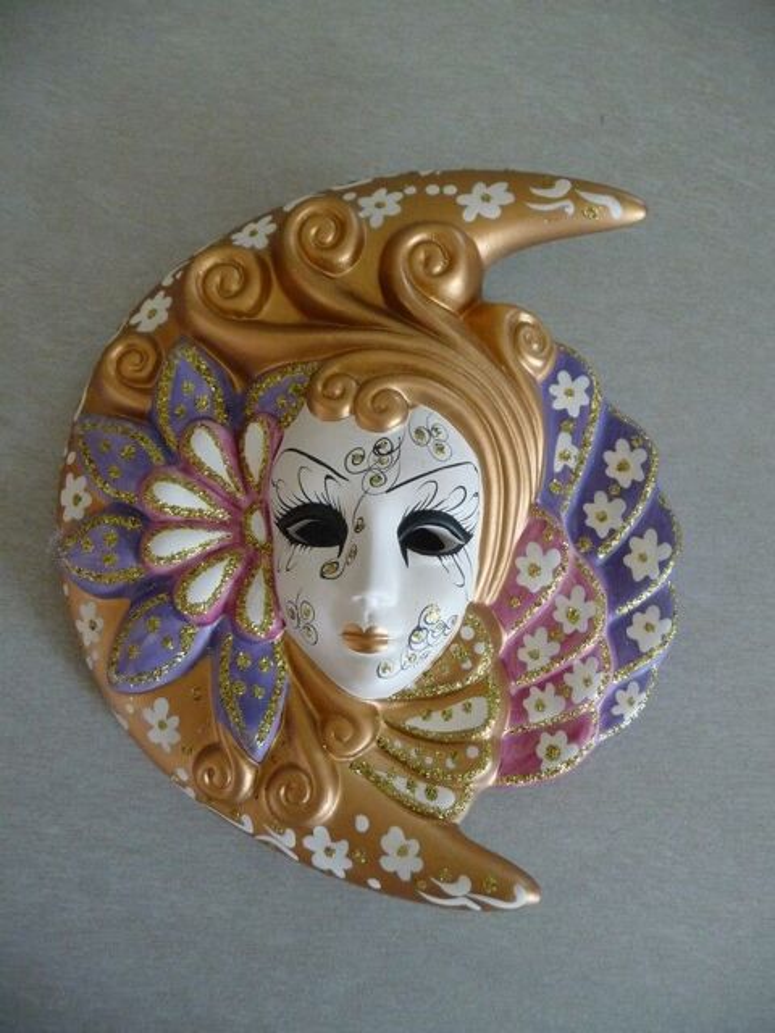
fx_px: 836
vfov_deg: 63.4
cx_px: 388
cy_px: 516
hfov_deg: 49.7
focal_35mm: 28
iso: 320
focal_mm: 4.7
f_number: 3.3
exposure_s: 1/30
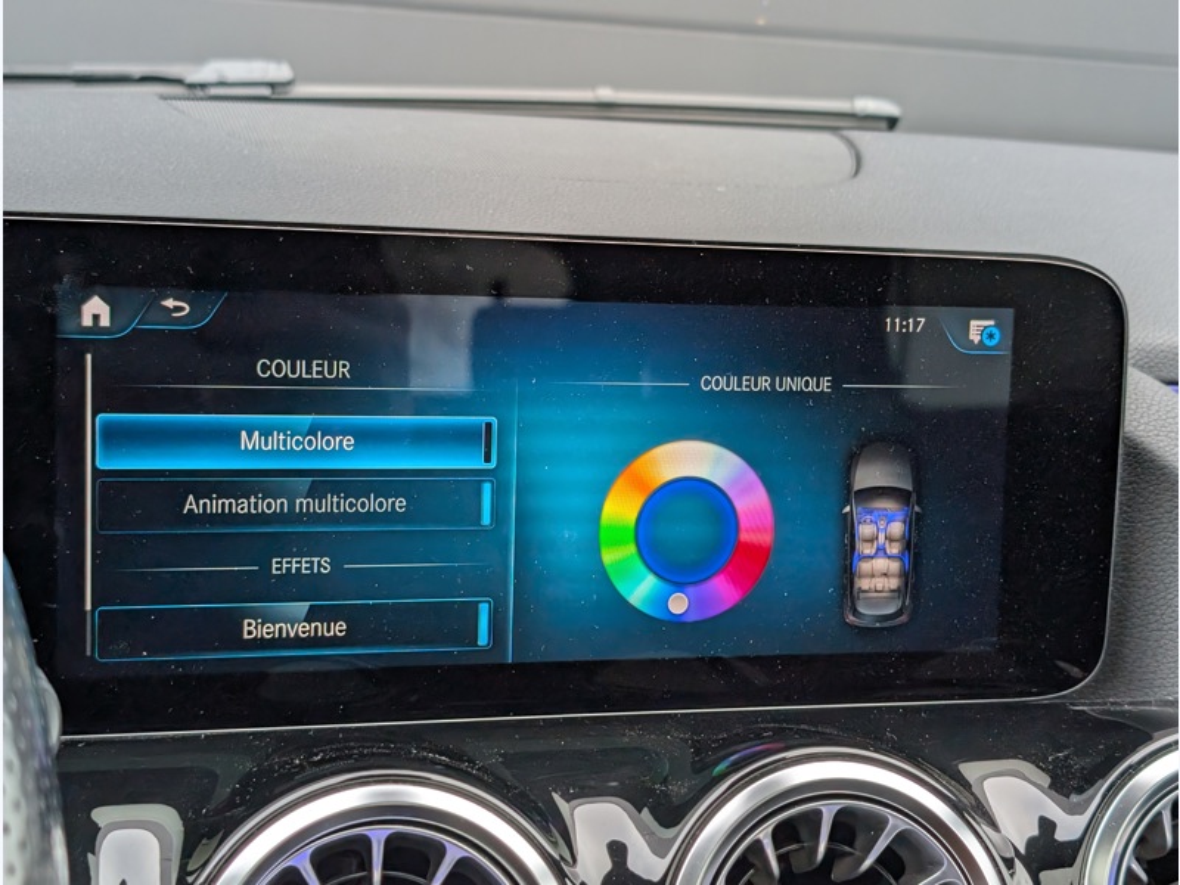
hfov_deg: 38.9
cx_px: 590
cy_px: 442
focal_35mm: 49
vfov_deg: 29.7
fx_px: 1670
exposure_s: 1/429
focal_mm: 6.9
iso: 144
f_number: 1.68
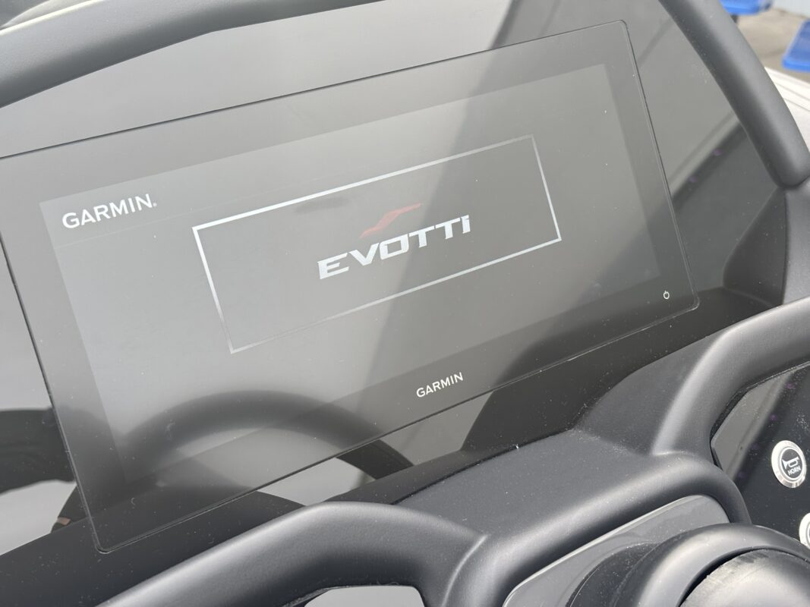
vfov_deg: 28.0
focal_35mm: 52
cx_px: 405
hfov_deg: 36.8
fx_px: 1217
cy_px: 304
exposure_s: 1/209
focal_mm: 5.96
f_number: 1.6
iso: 32
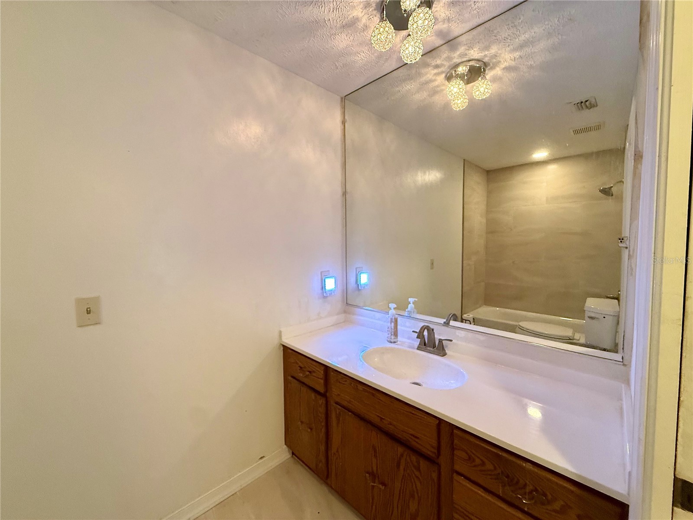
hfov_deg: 102.1
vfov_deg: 85.7
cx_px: 346
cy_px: 260
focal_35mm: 14
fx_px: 280
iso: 320
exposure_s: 1/60
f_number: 2.2
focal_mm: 2.22
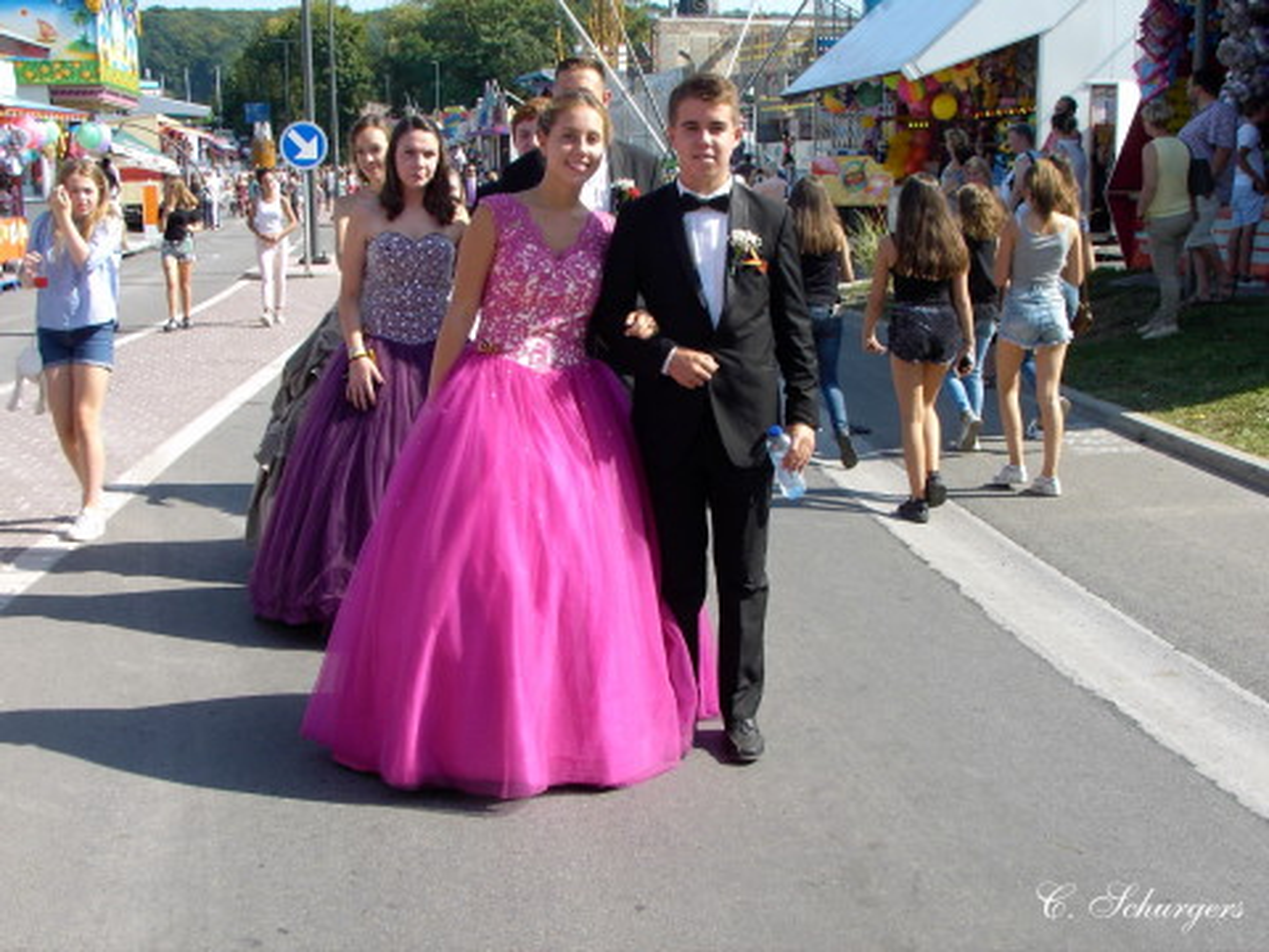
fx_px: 1796
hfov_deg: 38.9
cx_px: 634
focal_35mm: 49
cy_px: 476
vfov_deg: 29.7
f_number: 4.5
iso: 70
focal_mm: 7.5
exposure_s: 1/210
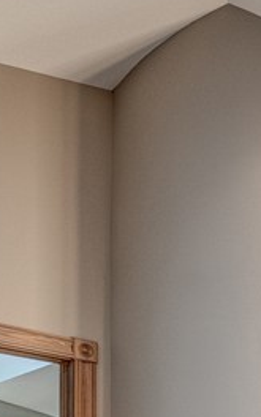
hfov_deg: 14.5
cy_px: 554
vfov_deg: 26.9
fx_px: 717
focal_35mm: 63
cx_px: 607
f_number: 7.1
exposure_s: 1/8
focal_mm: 10
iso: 320
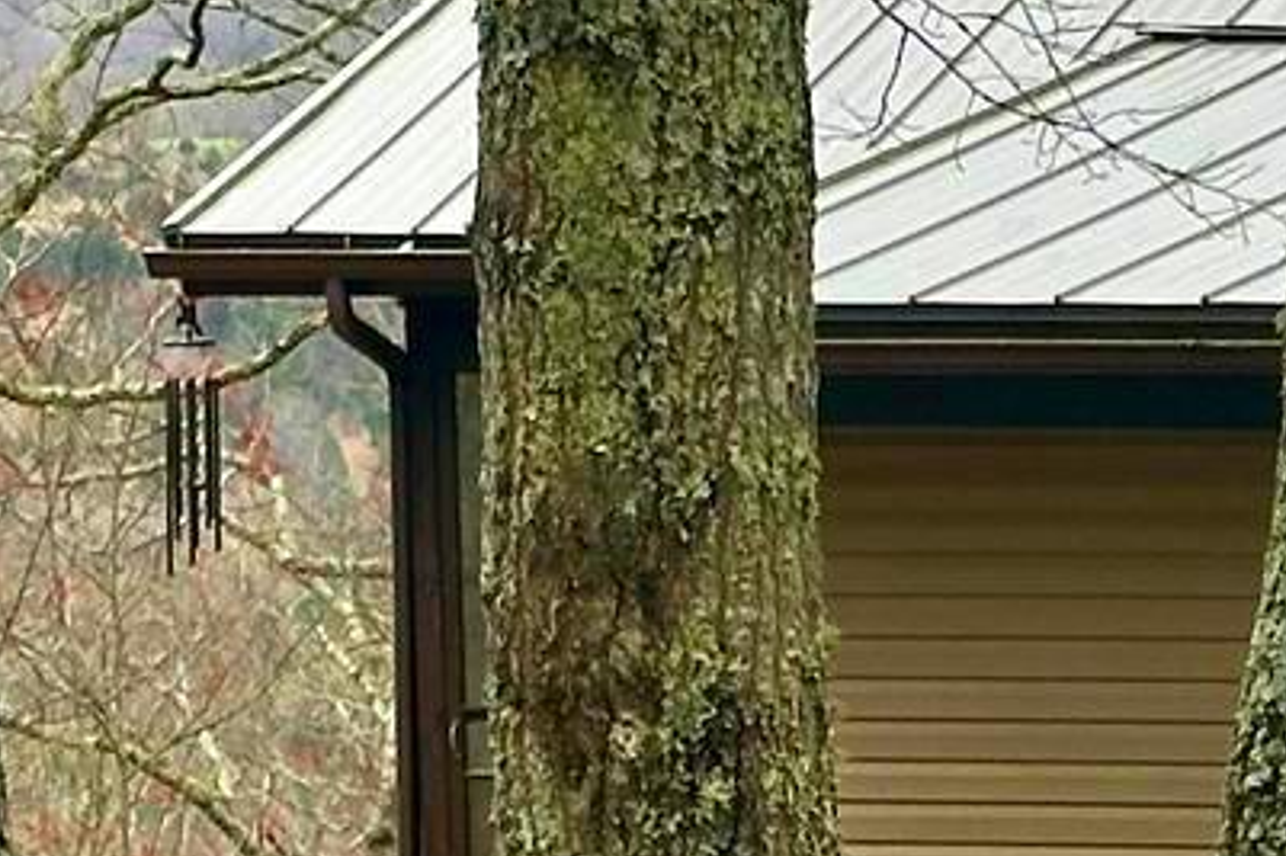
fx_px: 9105
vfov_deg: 5.4
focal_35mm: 255
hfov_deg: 7.9
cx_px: 2072
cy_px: 651
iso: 64
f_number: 1.78
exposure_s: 1/501
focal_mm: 6.86
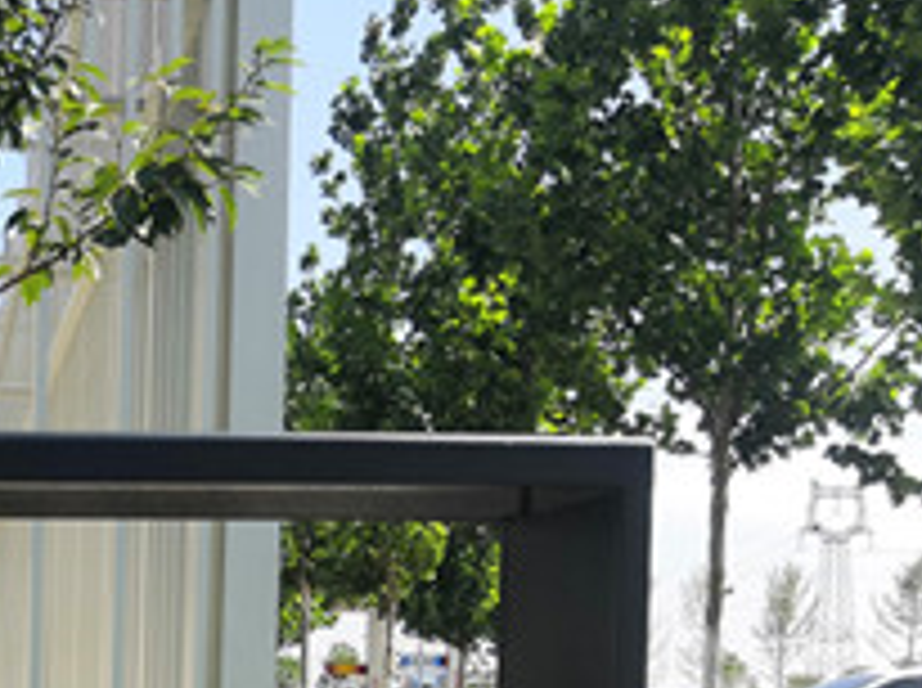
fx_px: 1755
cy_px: 789
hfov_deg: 26.9
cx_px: -112
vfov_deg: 20.9
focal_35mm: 66
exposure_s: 1/715
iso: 50
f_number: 1.8
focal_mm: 3.95
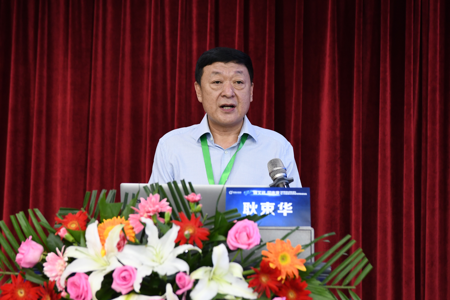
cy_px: 150
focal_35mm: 52
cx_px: 225
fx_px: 656
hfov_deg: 37.9
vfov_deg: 25.8
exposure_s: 1/125
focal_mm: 35
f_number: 2.8
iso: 1100
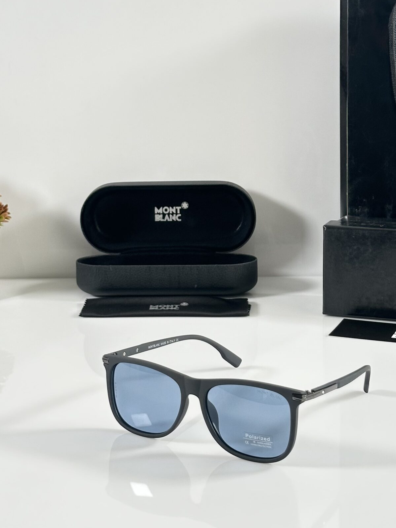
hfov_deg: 19.1
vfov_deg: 25.2
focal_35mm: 77
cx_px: 206
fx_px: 1174
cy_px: 177
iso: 64
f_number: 1.78
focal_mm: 6.86
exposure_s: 1/50
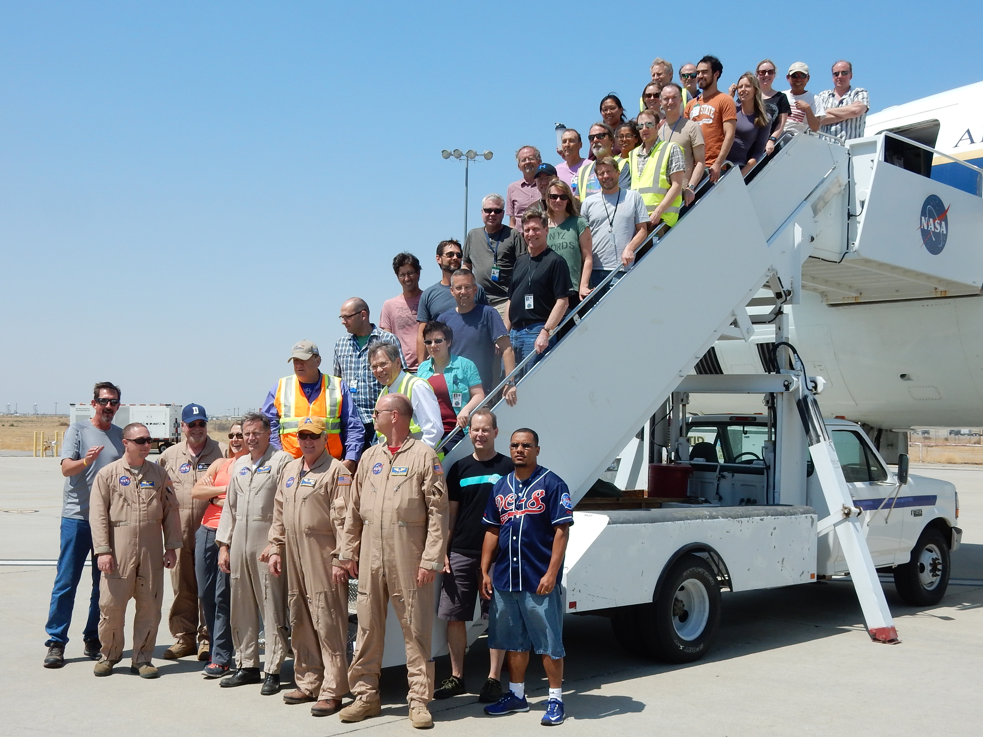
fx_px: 1221
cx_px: 492
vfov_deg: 33.6
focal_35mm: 43
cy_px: 368
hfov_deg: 43.9
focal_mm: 7.6
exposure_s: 1/1250
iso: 125
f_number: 4.2
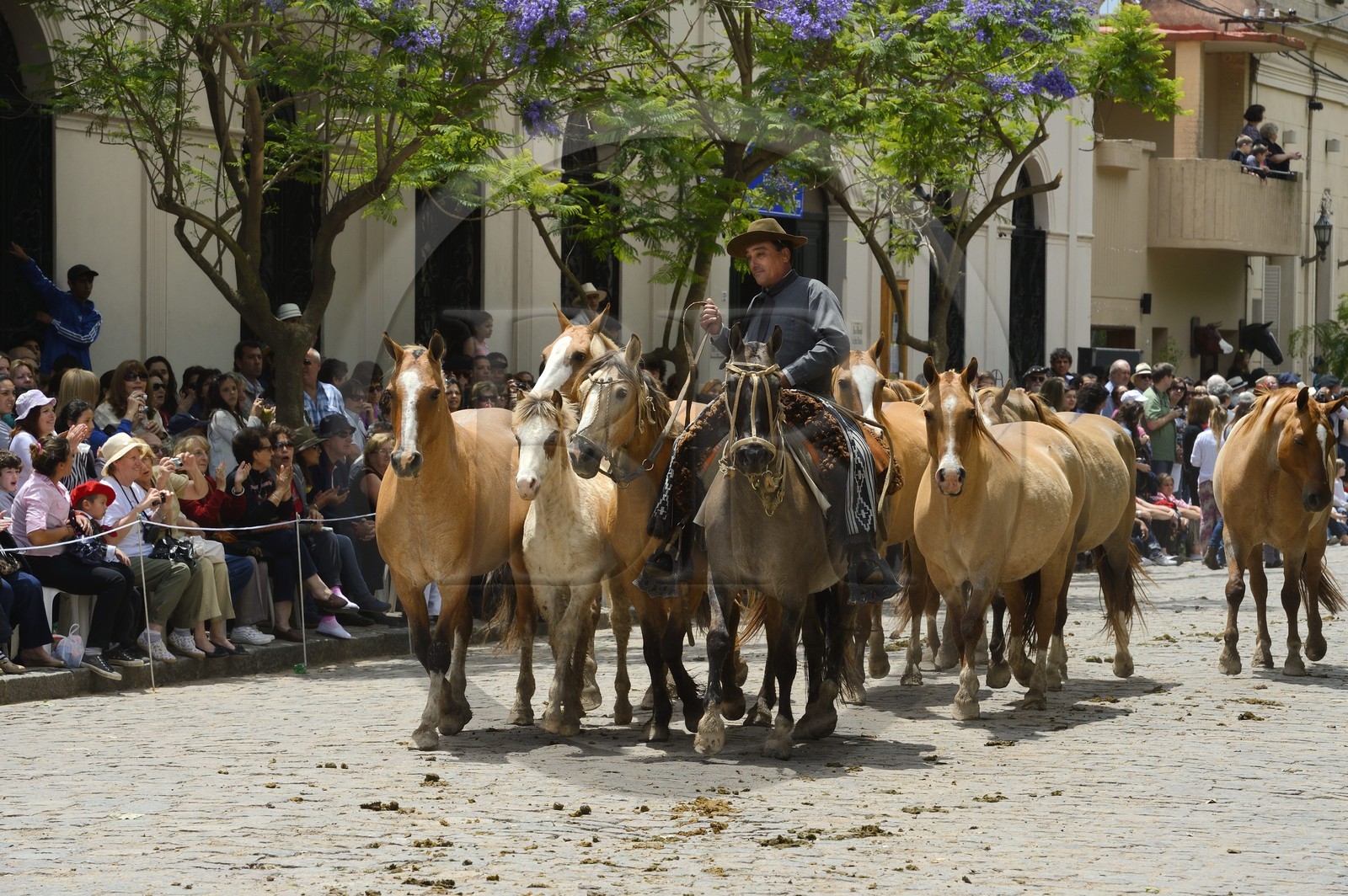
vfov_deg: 10.1
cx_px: 674
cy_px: 448
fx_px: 5051
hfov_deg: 15.2
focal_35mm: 135
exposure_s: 1/500
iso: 400
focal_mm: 135
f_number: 11
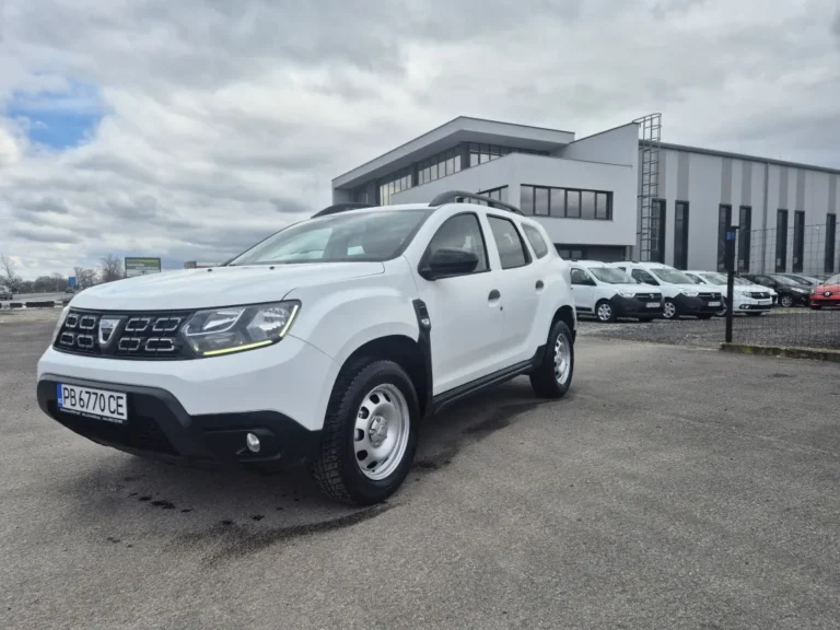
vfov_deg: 58.9
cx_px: 420
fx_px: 558
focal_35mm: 23
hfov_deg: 73.9
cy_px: 315
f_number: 1.8
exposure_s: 1/1420
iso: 25
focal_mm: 5.4
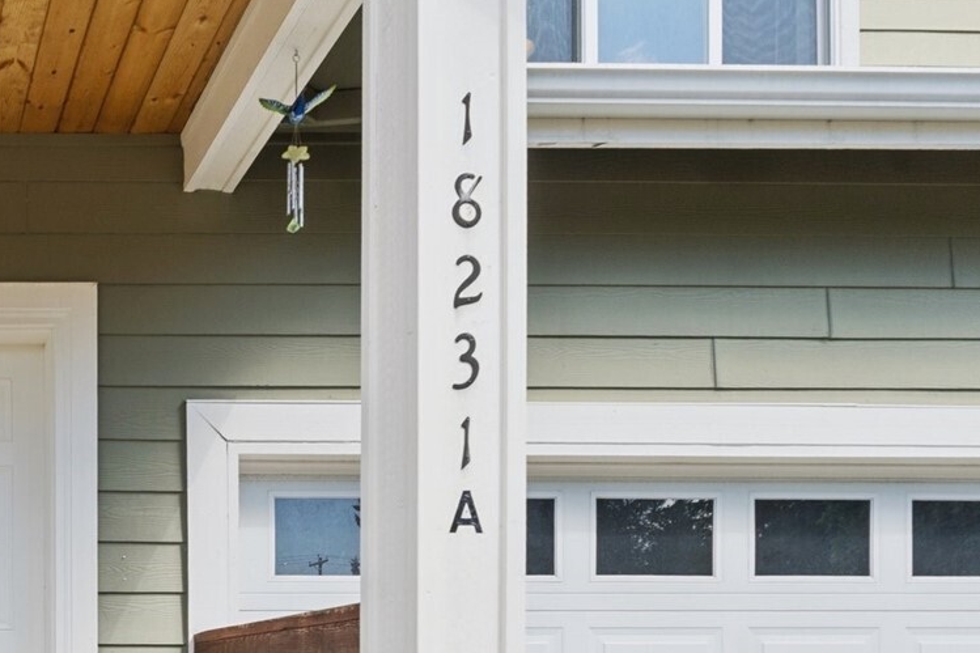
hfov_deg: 43.3
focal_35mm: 34
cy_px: 692
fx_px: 925
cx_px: -99
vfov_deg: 34.4
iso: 125
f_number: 8
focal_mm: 10
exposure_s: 1/100
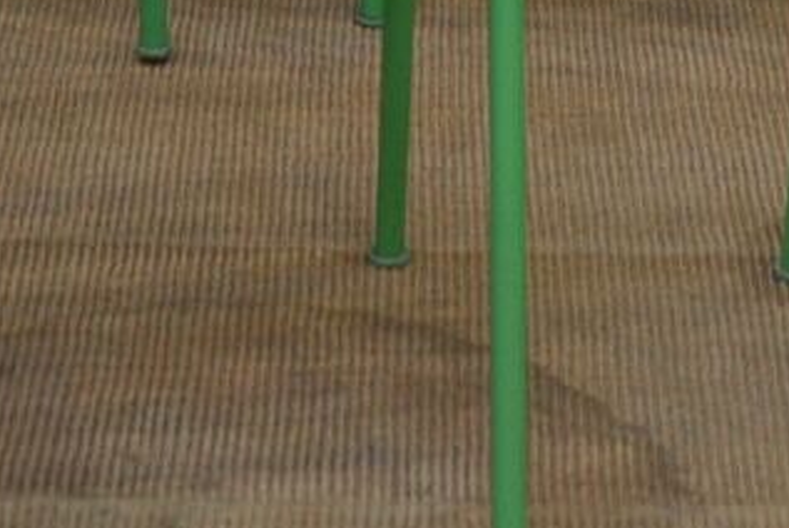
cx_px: 640
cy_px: -496
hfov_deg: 10.5
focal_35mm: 196
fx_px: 4300
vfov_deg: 6.8
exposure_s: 1/50
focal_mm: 26
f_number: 2.8
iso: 320
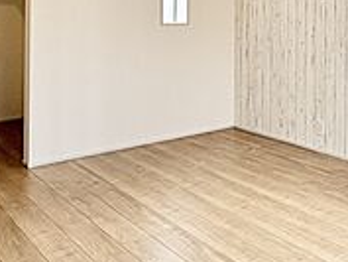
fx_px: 493
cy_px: 7
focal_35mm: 49
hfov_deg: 35.8
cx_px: 332
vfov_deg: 28.1
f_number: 2.2
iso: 100
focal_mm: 2.22
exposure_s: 1/146
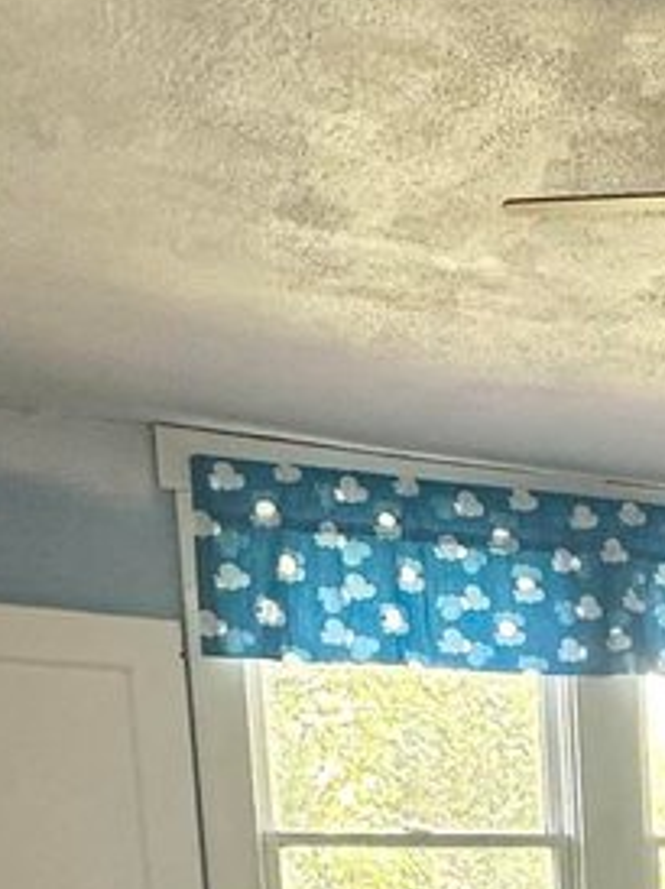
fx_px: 1488
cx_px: 819
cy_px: 1114
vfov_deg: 28.2
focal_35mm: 58
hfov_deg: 22.9
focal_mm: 2.22
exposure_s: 1/99
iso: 200
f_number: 2.2
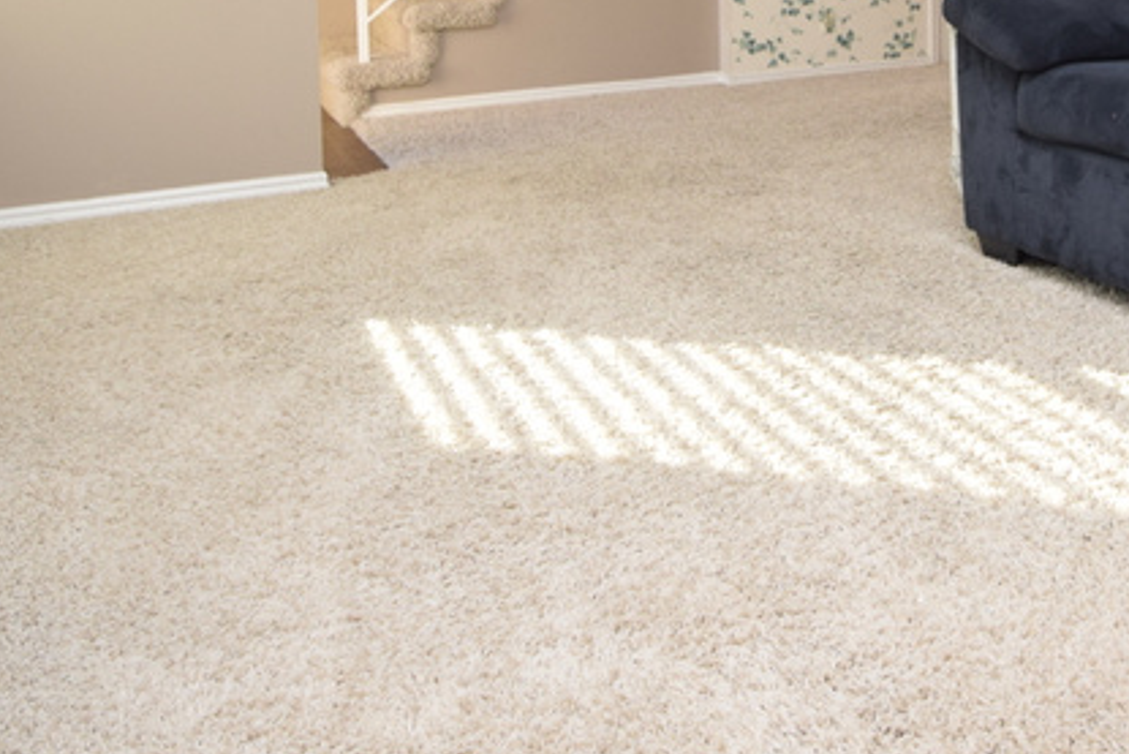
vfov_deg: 31.6
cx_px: 892
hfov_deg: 49.1
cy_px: -91
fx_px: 1161
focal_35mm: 37
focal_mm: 10
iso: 400
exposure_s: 1/125
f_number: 5.6
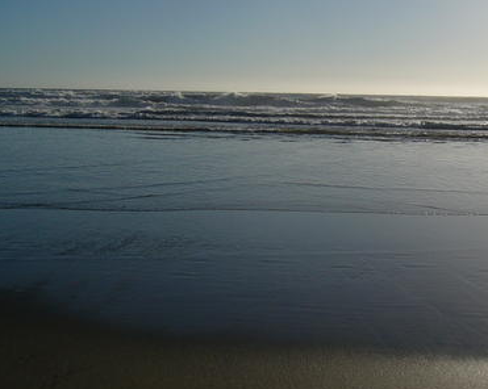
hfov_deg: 31.7
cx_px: 331
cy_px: 155
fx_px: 851
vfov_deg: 25.7
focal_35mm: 59
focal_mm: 5.8
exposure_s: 1/1000
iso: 50
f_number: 8
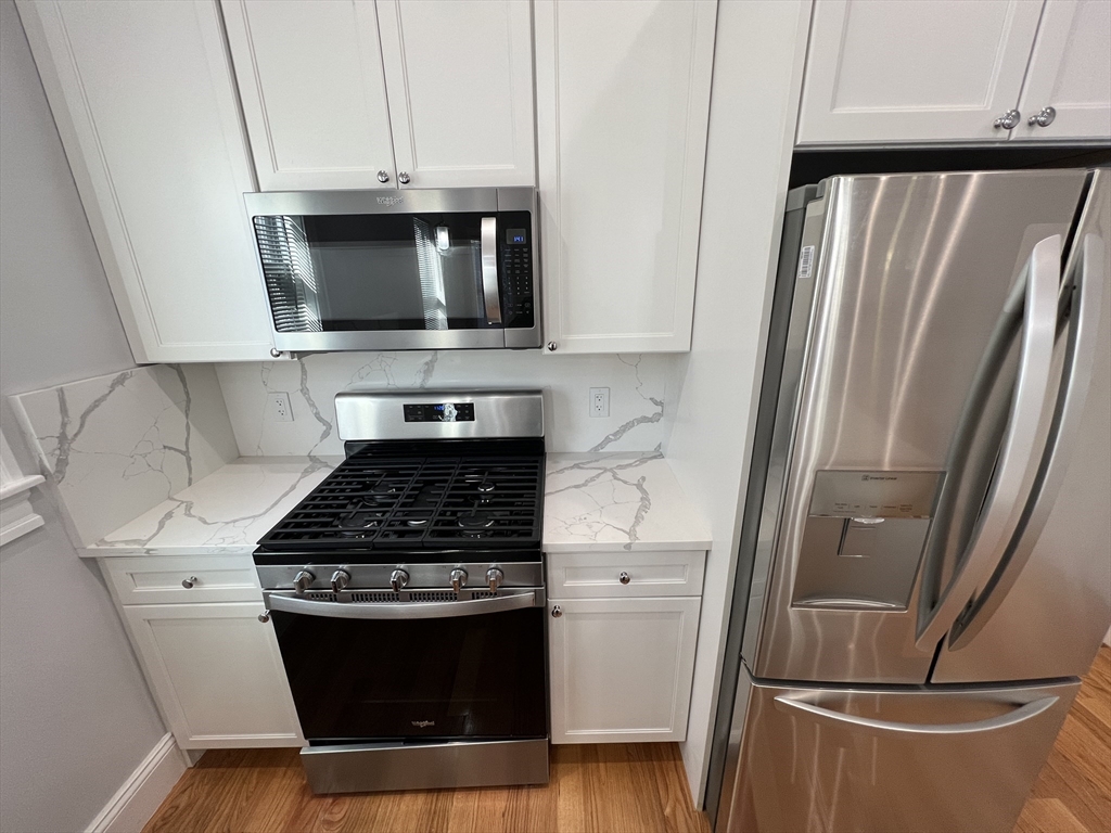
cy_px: 416
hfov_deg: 106.2
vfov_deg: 89.9
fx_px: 417
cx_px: 556
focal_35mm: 13
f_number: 1.8
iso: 125
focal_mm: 1.57
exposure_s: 1/120
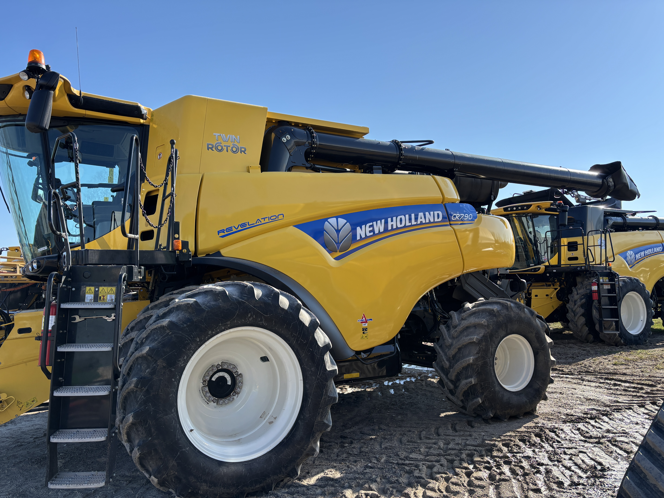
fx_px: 499
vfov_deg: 53.1
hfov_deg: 67.3
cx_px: 332
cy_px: 249
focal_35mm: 26
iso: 50
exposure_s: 1/1912
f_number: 1.6
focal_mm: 5.96
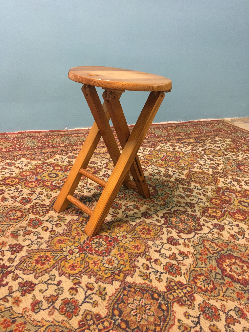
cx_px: 124
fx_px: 278
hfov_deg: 48.2
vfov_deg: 61.7
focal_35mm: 29
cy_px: 166
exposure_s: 1/20
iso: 200
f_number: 2.2
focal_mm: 4.15
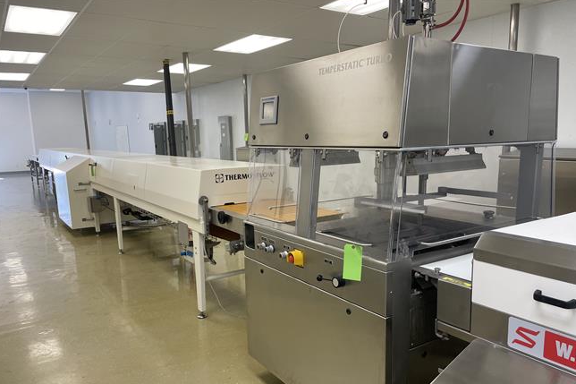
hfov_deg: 65.5
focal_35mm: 28
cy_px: 221
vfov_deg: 46.2
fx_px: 448
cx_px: 293
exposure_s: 1/120
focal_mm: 4.2
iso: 100
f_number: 1.6
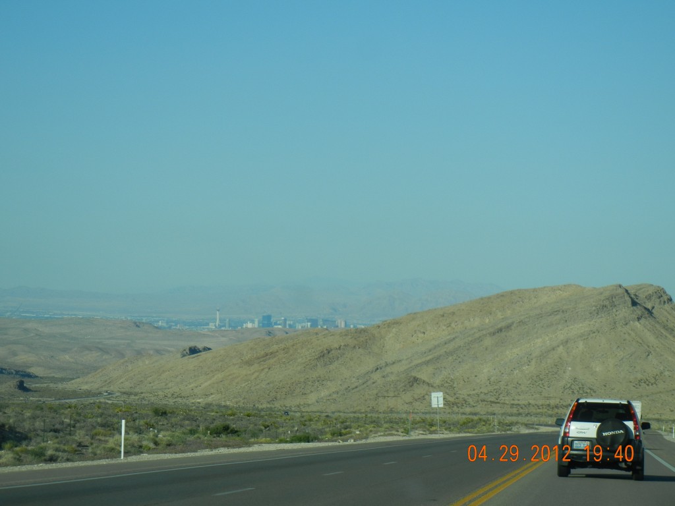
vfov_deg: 12.8
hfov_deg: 17.0
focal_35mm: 116
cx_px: 338
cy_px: 253
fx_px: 2262
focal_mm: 20.9
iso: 160
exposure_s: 1/282
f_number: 9.2
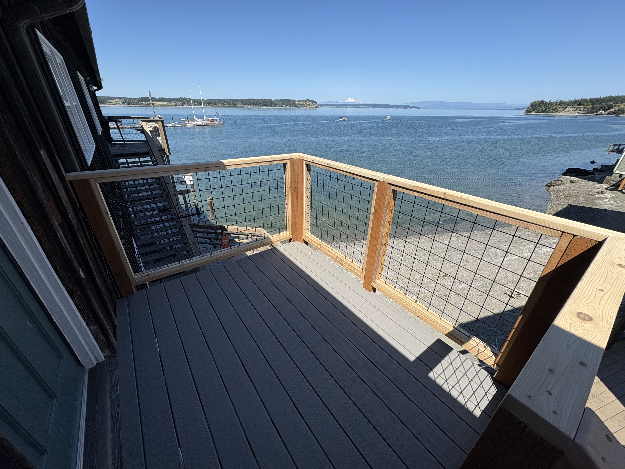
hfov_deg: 102.1
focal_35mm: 14
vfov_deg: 85.7
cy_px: 234
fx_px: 253
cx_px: 312
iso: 50
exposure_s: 1/1789
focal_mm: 2.22
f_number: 2.2
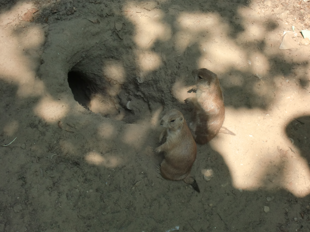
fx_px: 931
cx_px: 155
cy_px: 116
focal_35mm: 104
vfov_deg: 14.2
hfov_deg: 18.9
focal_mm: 18.6
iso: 64
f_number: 5.9
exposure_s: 1/125
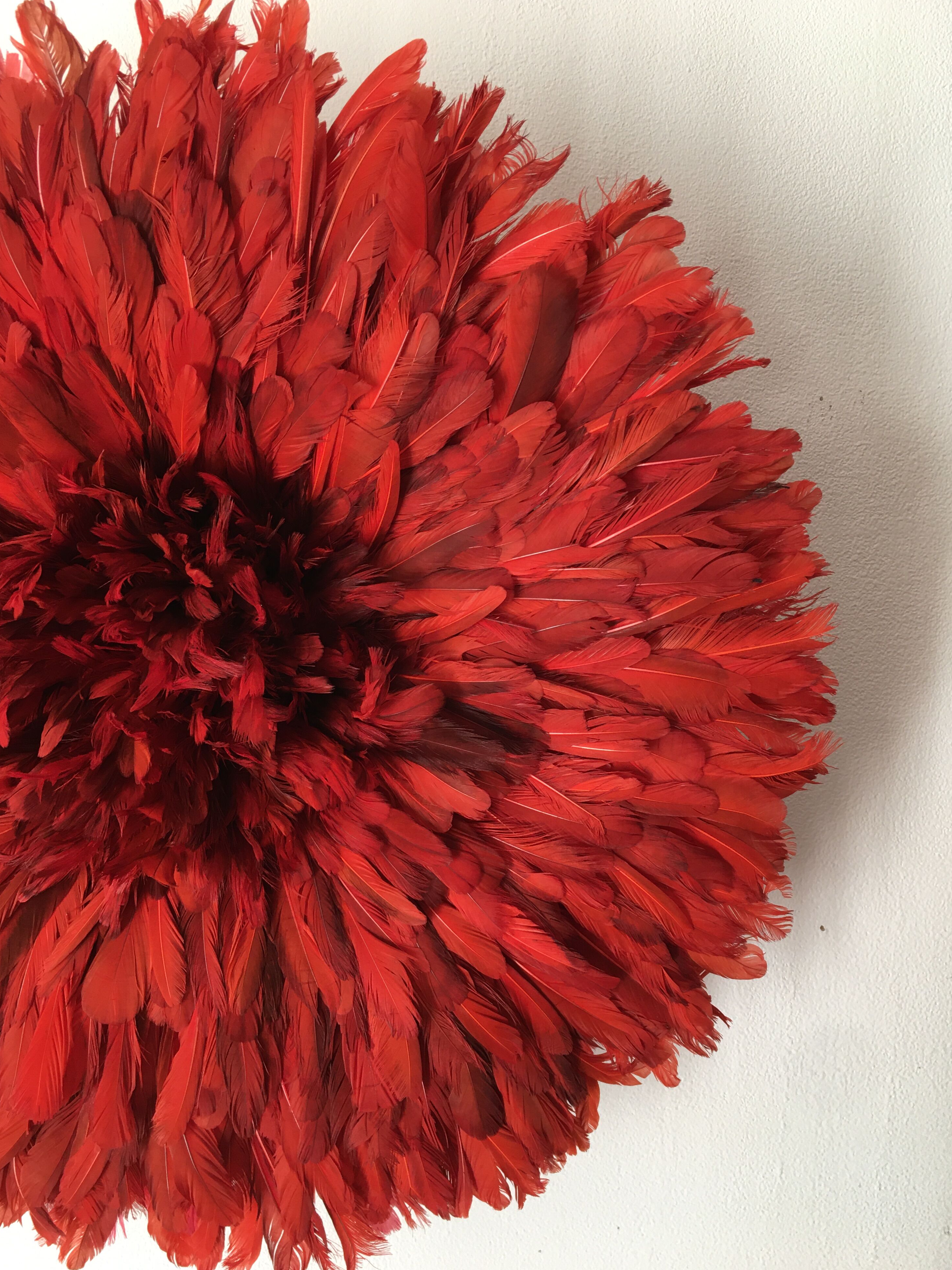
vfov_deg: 60.0
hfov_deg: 46.8
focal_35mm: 30
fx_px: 1100
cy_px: 634
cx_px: 475
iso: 25
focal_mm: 4.15
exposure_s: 1/33
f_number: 2.2
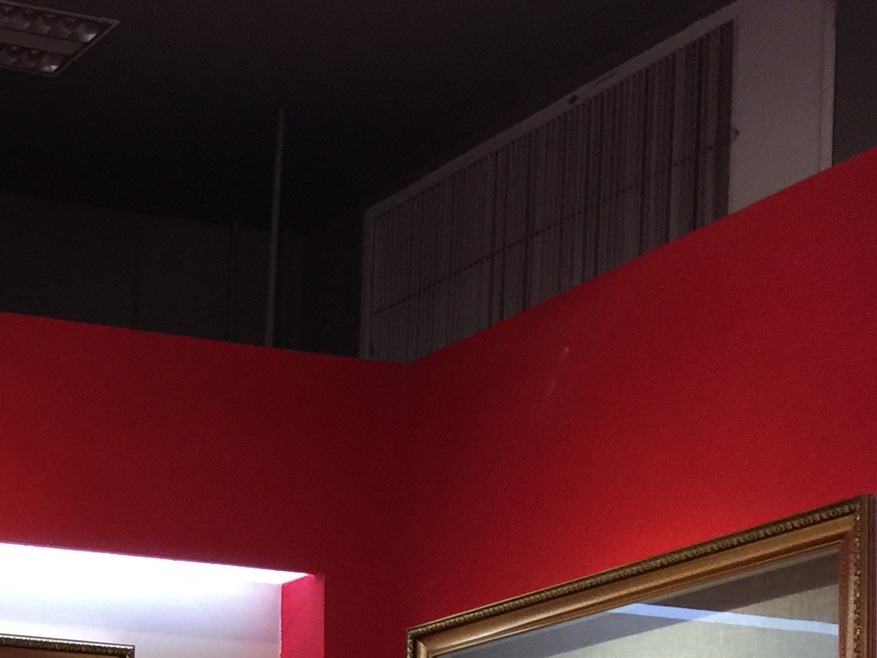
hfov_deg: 19.7
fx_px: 2305
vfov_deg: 14.9
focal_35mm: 91
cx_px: -292
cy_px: 1018
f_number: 2.2
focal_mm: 4.15
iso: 80
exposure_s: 1/17
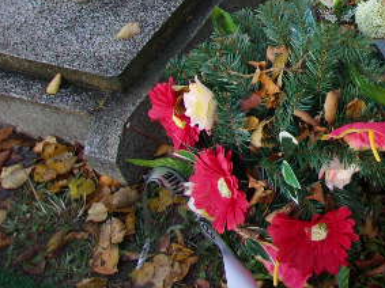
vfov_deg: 22.8
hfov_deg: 28.7
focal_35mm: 61
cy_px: -16
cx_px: 426
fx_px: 678
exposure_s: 1/90
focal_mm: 4.9
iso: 80
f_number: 3
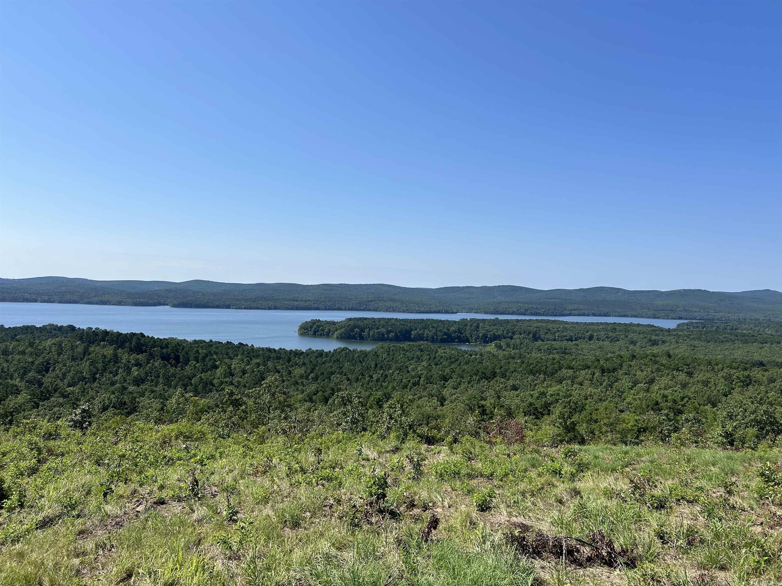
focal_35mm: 26
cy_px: 293
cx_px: 391
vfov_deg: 53.1
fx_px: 587
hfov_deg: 67.3
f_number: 1.5
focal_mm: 5.7
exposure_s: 1/6211
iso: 50
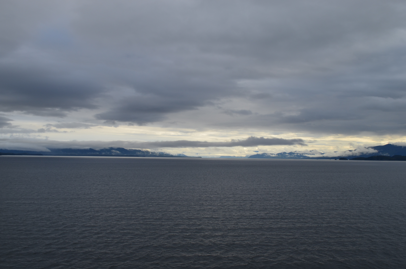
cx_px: 203
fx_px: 439
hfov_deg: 49.6
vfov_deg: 34.1
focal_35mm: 39
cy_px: 134
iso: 180
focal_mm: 26
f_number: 11
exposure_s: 1/125
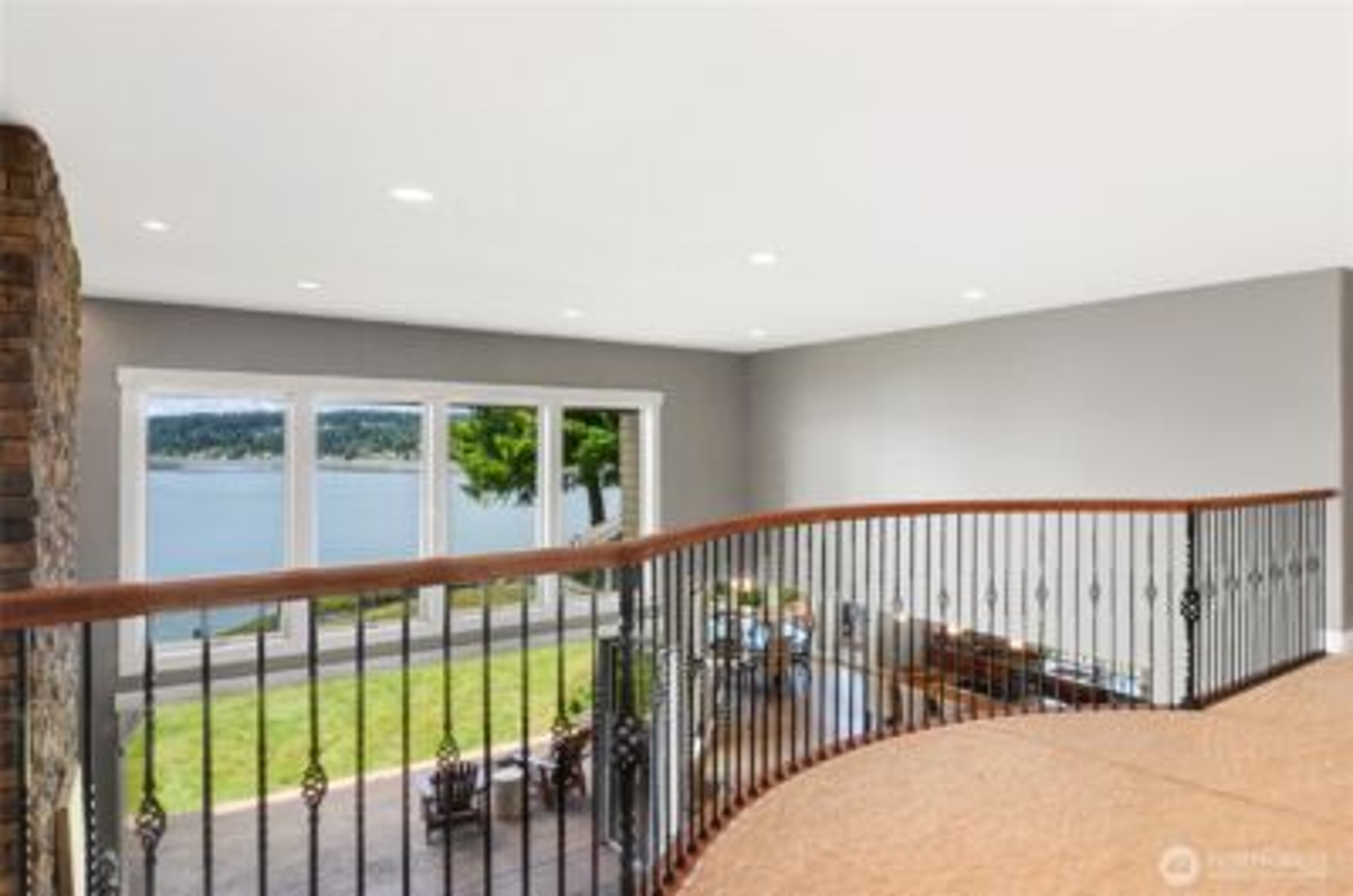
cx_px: 676
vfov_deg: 59.3
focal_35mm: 21
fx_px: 788
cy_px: 448
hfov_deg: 81.3
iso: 400
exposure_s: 2
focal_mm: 14
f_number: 22
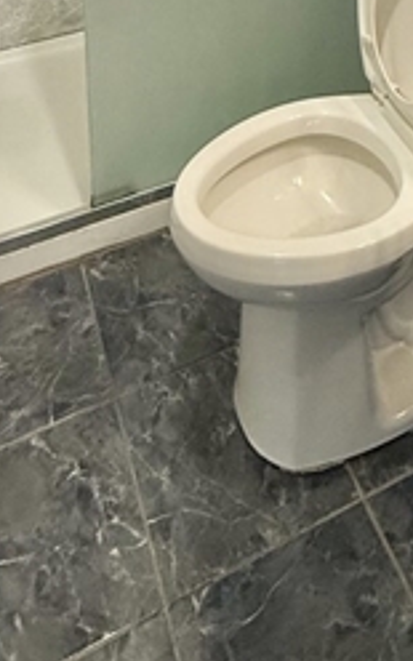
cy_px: -341
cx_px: 280
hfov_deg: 27.8
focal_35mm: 46
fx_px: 828
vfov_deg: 28.0
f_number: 2.2
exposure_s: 1/60
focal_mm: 2.22
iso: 250
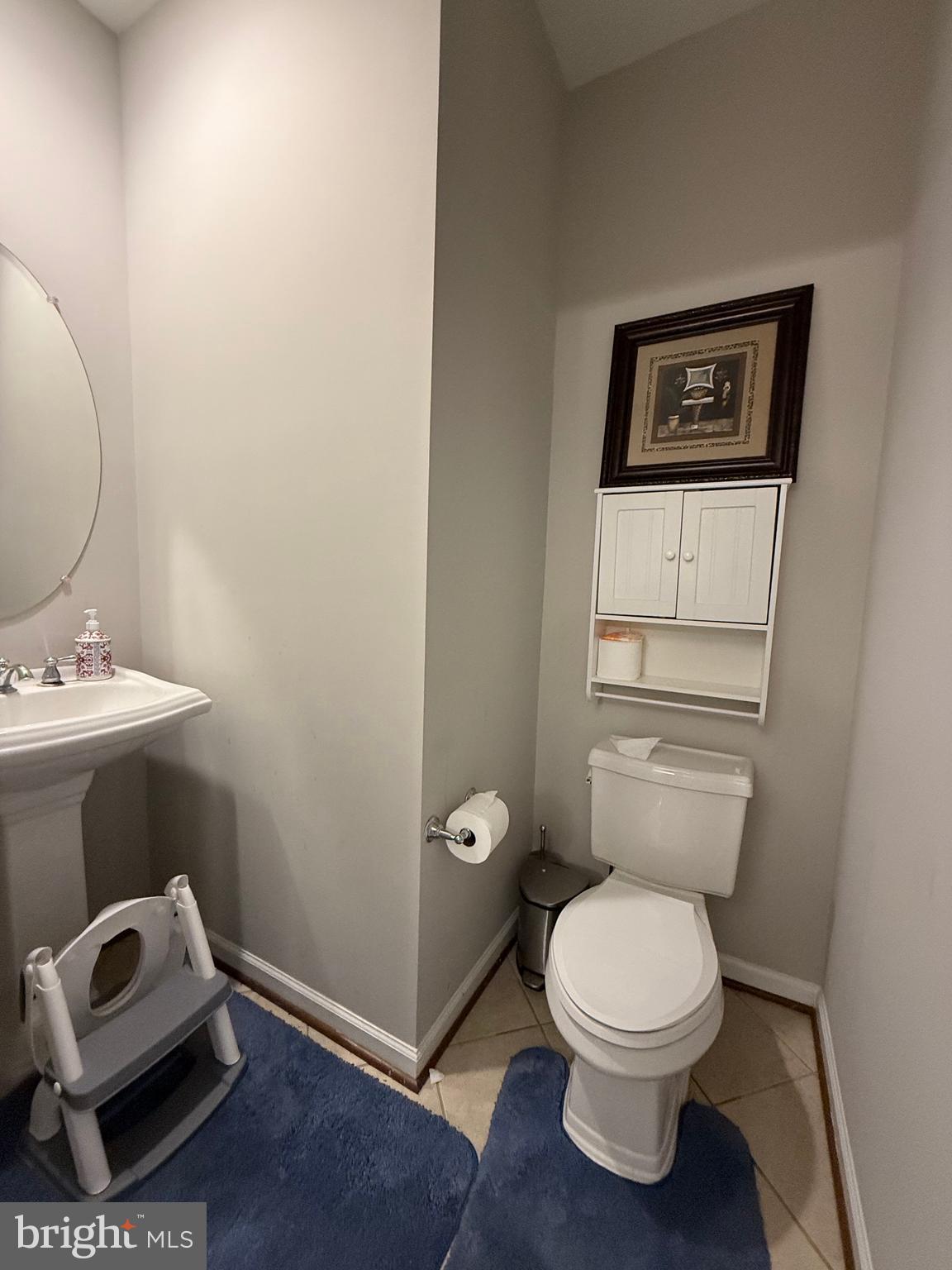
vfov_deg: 102.1
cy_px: 635
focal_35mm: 14
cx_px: 476
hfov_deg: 85.7
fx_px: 513
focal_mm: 2.22
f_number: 2.2
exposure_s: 1/60
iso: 500
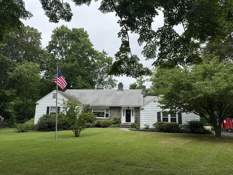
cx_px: 116
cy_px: 88
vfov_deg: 56.8
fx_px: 162
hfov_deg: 71.6
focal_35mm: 24
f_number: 1.78
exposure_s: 1/2232
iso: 100
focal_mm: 6.76
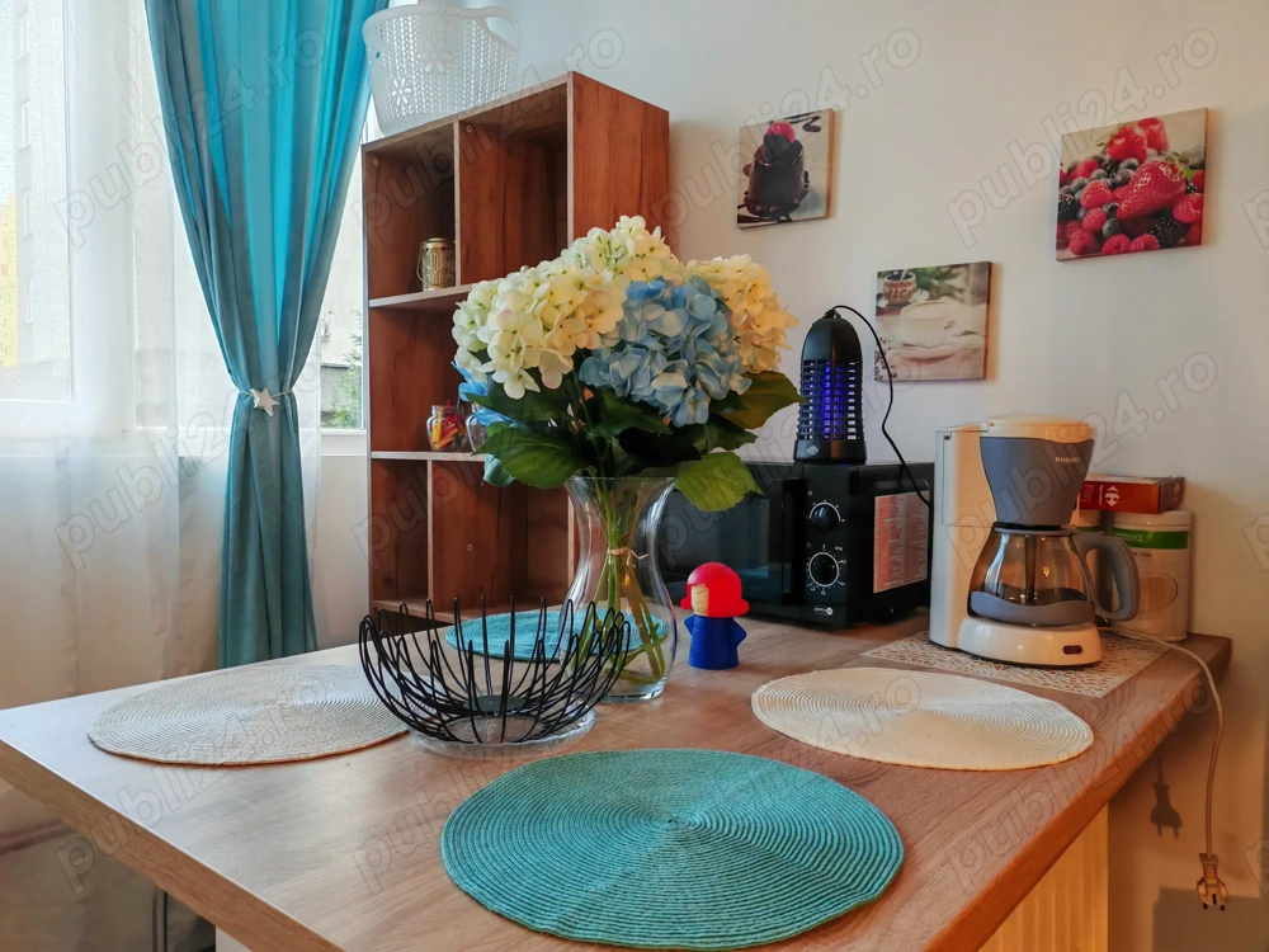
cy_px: 476
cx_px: 634
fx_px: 916
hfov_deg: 69.4
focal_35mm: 25
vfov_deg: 54.9
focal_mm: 5.3
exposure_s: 1/100
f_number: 1.9
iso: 125
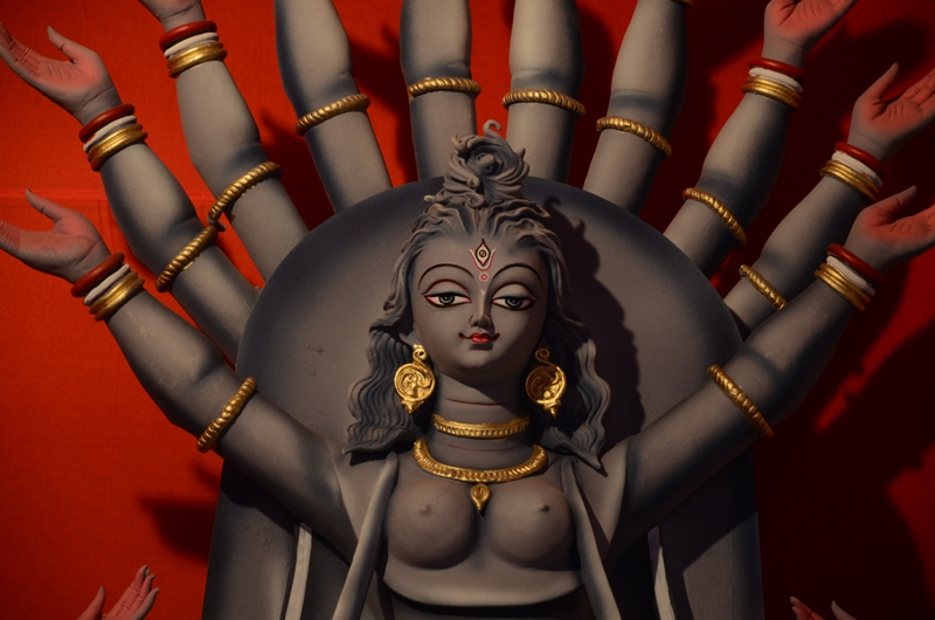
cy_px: 310
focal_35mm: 158
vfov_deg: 8.7
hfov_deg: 13.1
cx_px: 468
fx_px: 4082
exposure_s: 1/30
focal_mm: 105
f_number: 5.6
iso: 500
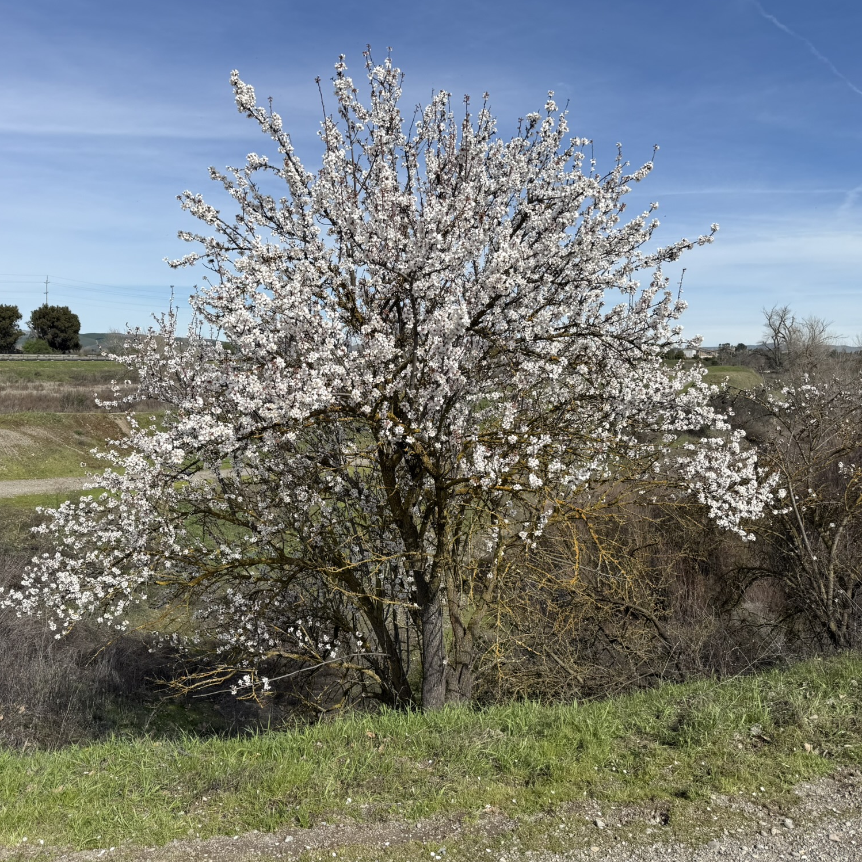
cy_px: 433
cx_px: 399
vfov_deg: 55.6
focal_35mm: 29
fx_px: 817
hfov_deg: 55.6
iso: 80
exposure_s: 1/3953
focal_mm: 6.76
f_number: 1.78
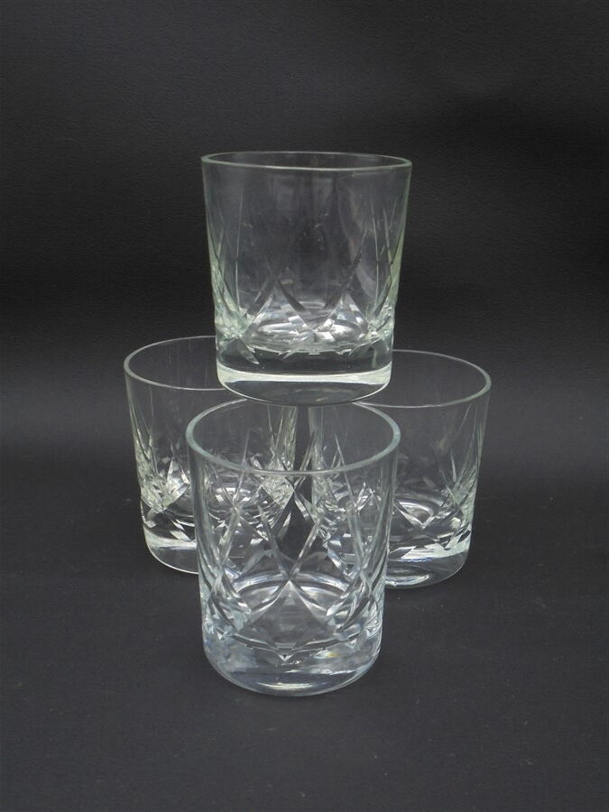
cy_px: 406
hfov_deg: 33.6
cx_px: 304
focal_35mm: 43
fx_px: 1009
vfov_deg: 43.9
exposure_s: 1/30
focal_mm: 7.8
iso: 160
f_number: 4.5
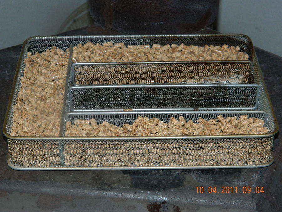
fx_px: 684
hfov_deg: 23.3
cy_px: 106
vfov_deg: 17.6
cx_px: 141
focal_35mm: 84
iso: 200
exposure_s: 1/50
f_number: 4.2
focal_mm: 15.1
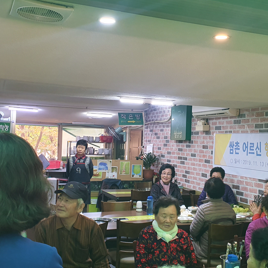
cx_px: 158
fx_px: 385
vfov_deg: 38.3
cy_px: 137
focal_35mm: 44
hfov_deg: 38.2
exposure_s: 1/40
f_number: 2.4
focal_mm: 4.3
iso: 250
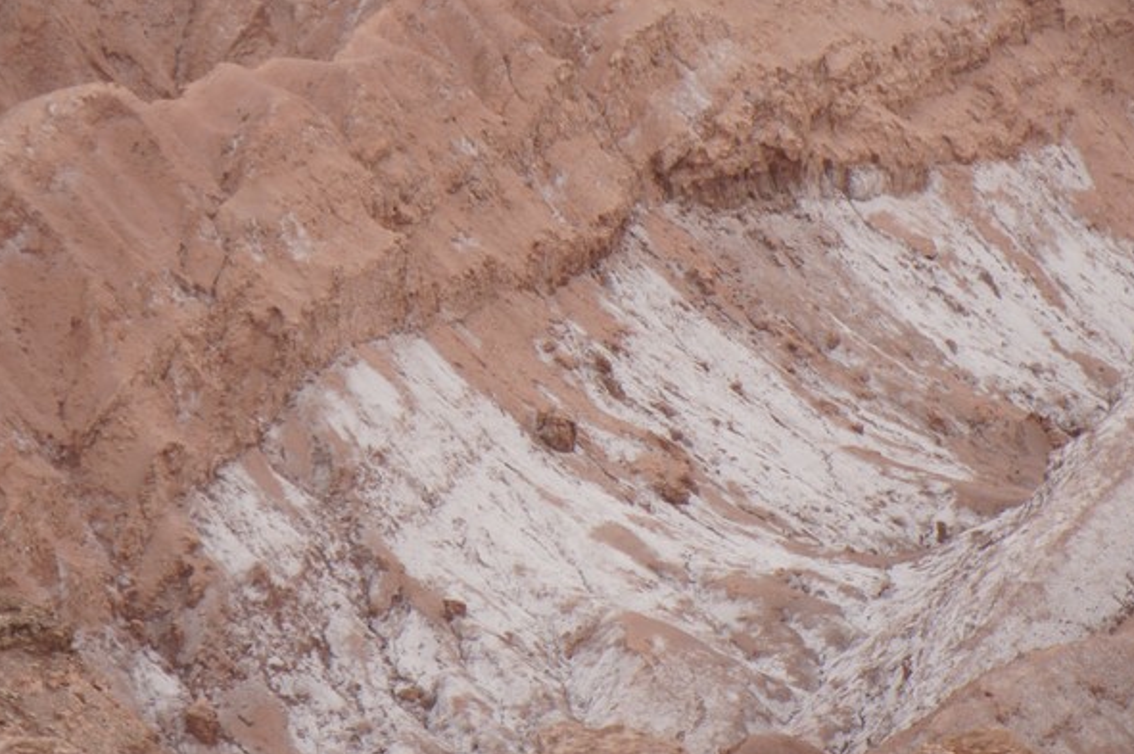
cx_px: 599
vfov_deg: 2.4
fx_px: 18160
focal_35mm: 577
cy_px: 161
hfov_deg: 3.6
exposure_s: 1/400
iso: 200
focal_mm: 210
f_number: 6.3
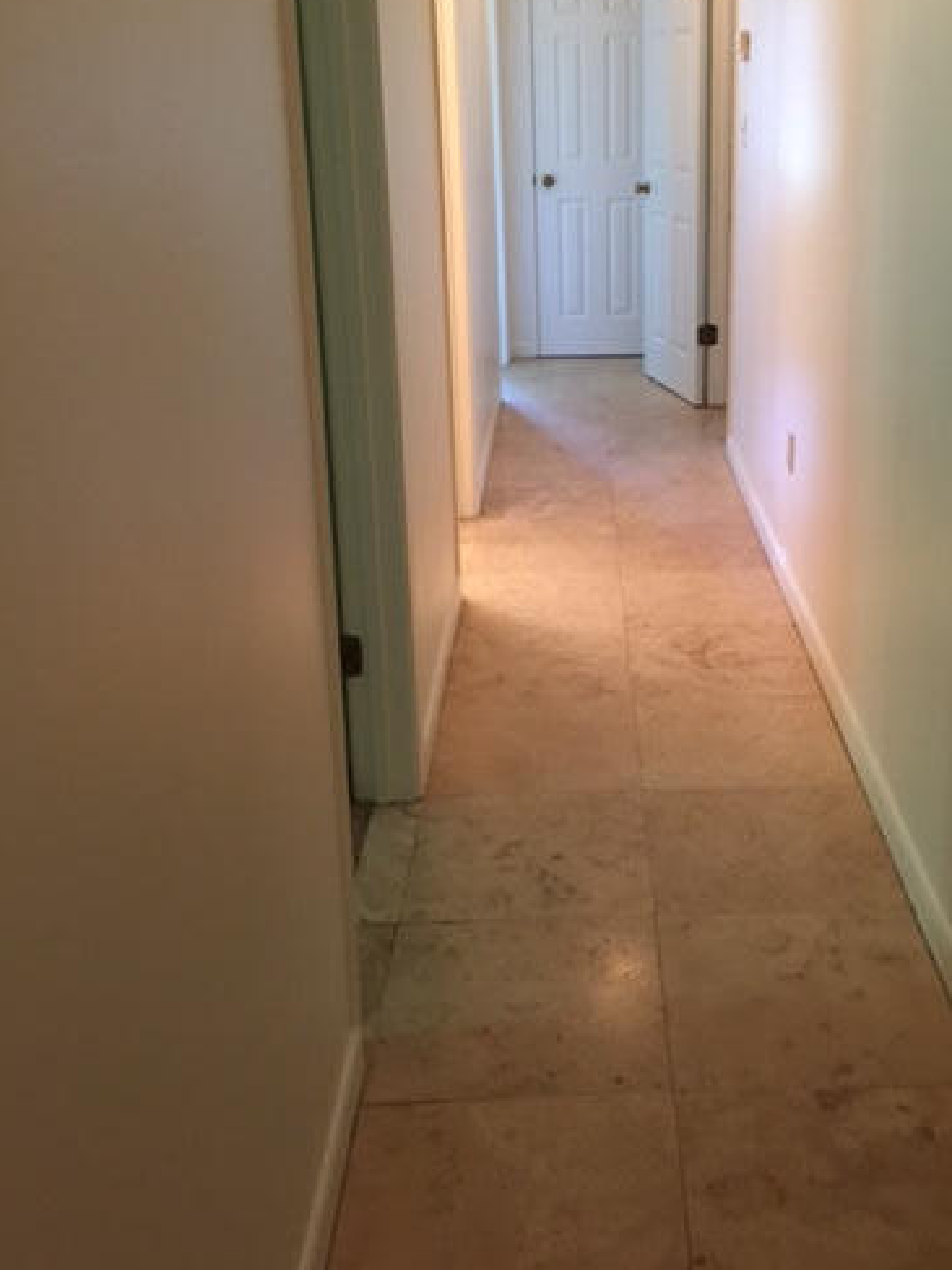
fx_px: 1393
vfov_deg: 48.7
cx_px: 598
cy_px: 502
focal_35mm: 38
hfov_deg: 37.5
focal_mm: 4.15
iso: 100
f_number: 2.2
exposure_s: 1/15
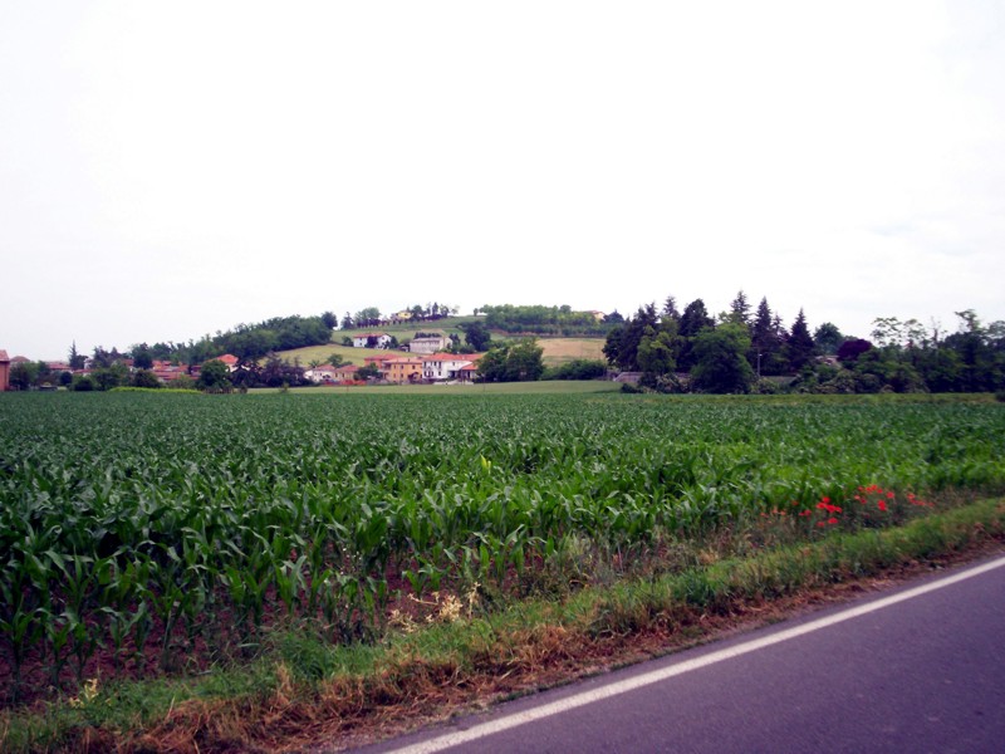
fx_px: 1045
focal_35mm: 36
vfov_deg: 39.7
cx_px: 502
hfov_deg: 51.4
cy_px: 377
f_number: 4.5
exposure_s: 1/357
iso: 100
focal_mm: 5.9
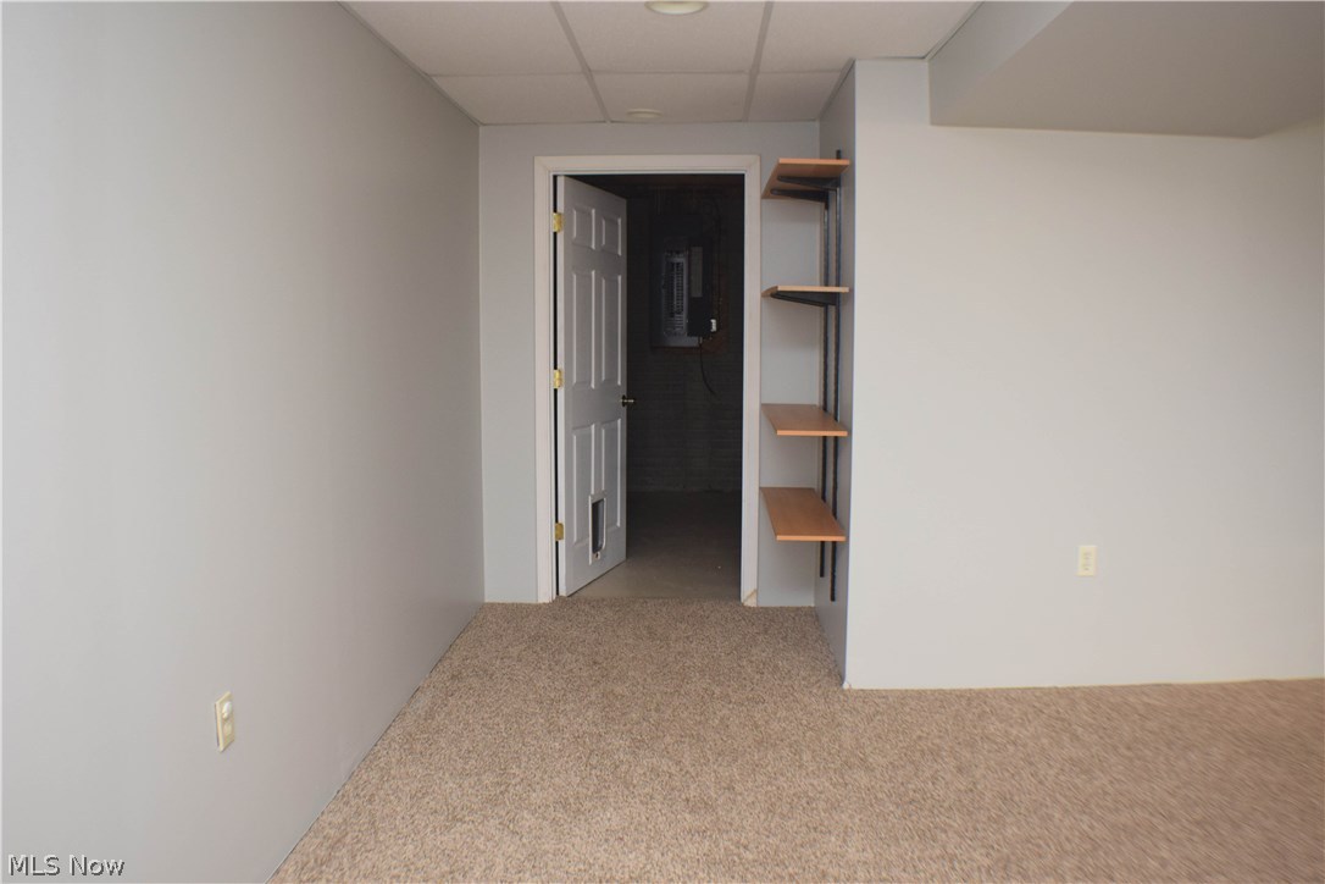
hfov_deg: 53.1
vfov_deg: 36.9
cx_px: 662
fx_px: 1325
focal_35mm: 36
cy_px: 442
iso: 800
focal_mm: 24
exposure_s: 1/80
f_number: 4.5
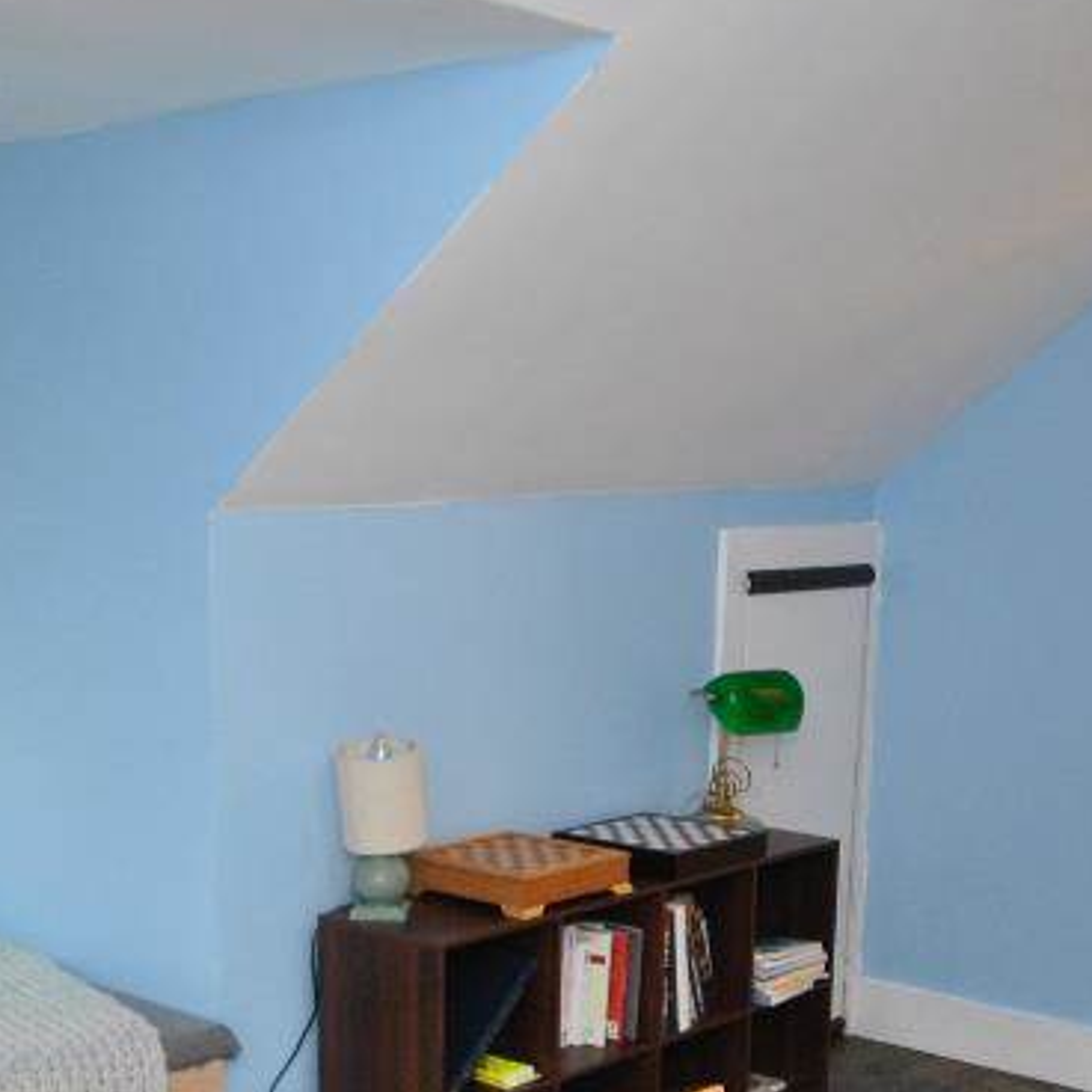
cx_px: 389
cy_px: 828
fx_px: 1856
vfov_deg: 32.1
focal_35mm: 52
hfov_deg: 32.6
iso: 400
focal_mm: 10
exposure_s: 1/25
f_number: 4
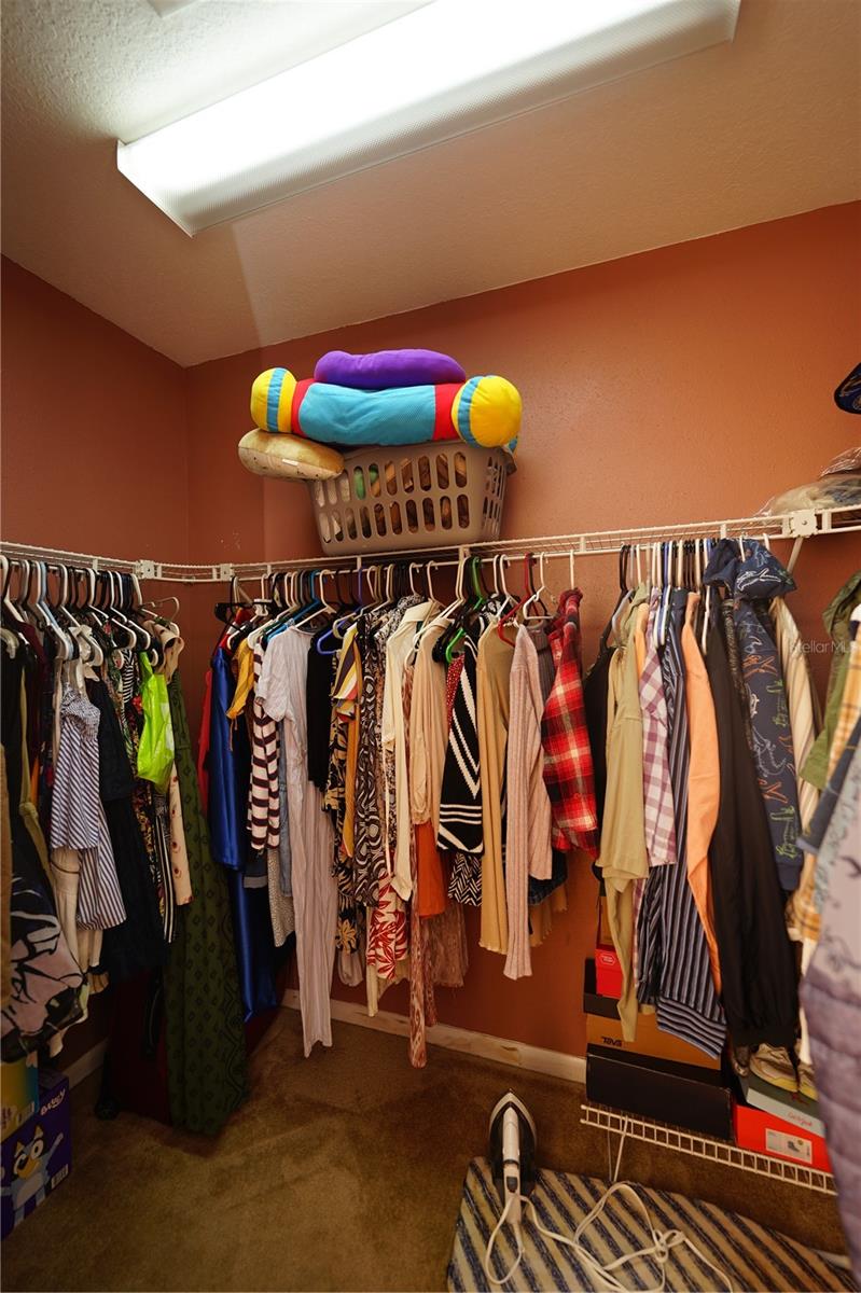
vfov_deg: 104.3
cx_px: 430
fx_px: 503
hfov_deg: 81.2
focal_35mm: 14
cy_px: 646
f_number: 2.2
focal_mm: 14
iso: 125
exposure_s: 1/60
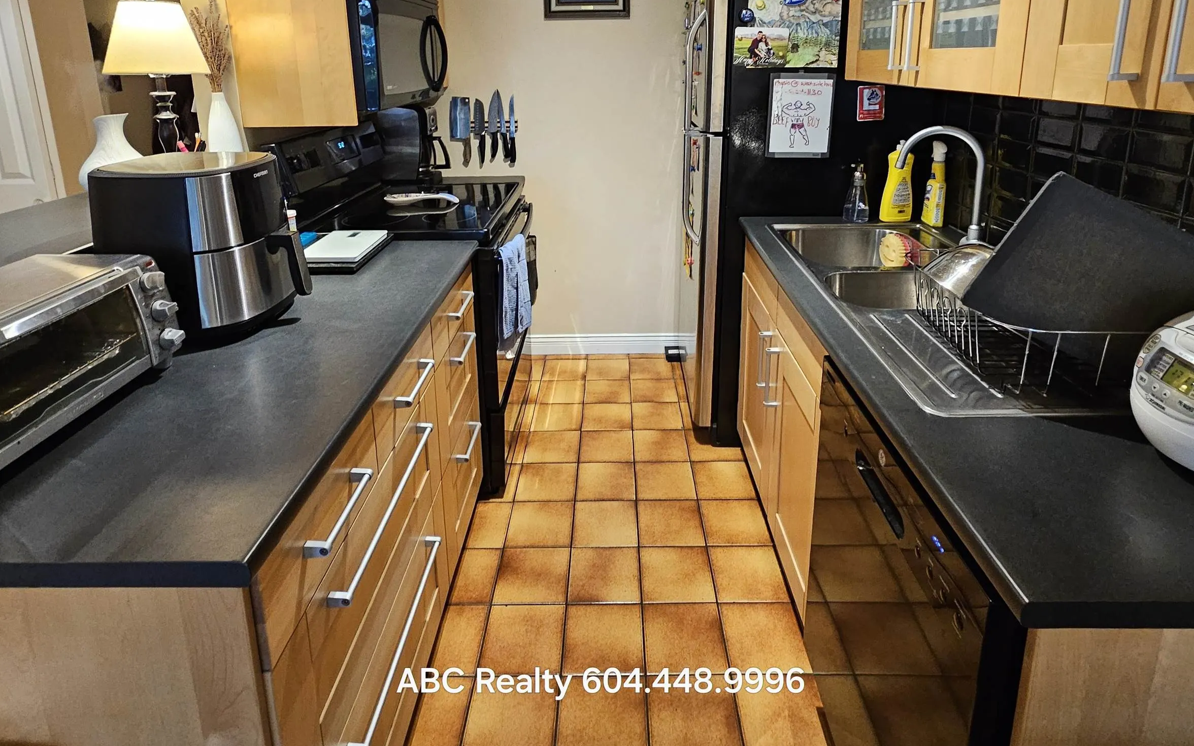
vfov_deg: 61.5
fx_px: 586
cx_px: 601
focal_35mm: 18
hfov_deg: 91.1
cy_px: 189
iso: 320
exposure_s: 1/30
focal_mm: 2.2
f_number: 2.2
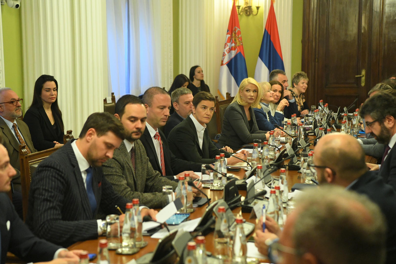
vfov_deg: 19.5
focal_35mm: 70
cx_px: 198
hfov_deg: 28.8
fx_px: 770
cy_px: 132
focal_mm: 70
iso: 6400
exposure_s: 1/250
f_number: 4
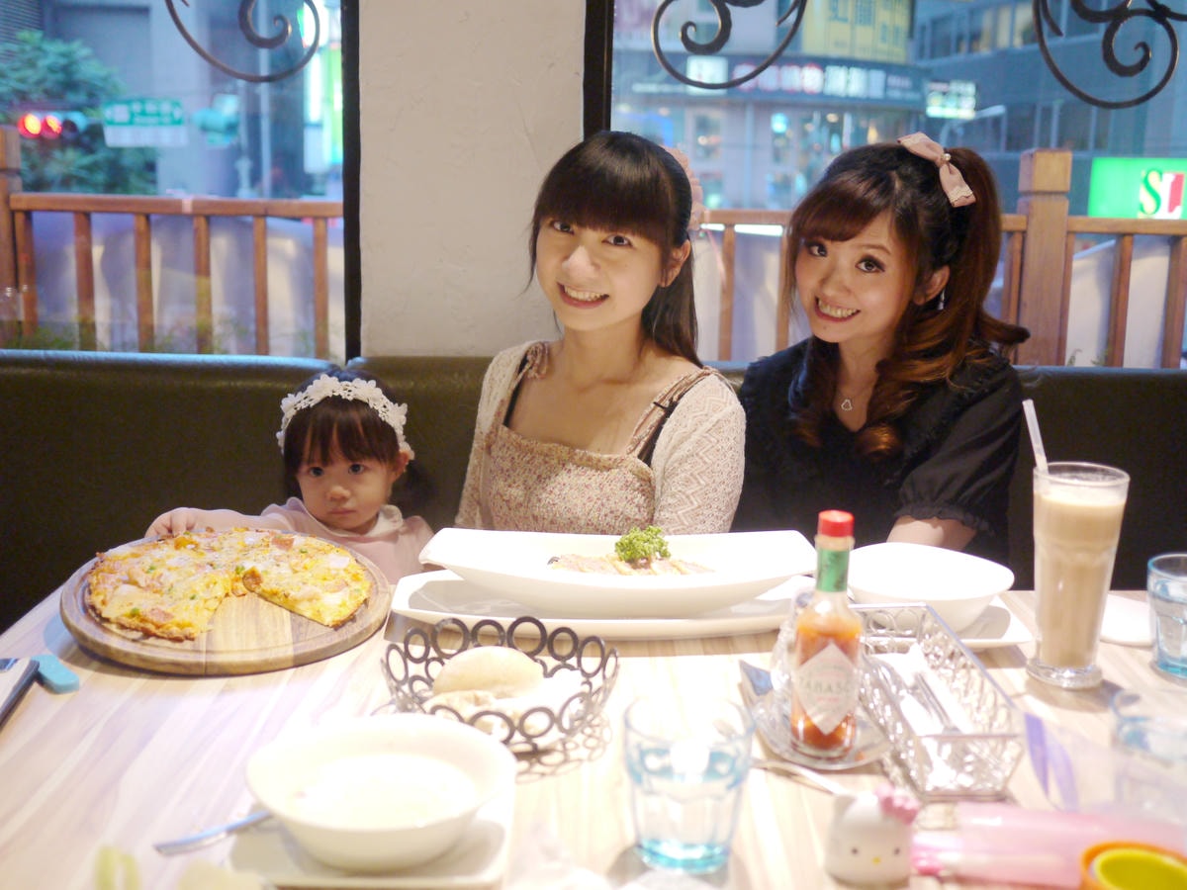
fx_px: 1372
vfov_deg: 36.0
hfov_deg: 46.8
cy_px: 445
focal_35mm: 40
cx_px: 594
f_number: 1.7
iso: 500
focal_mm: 20
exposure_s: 1/60
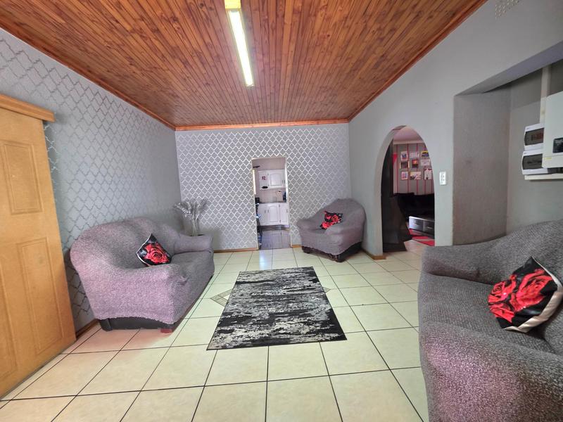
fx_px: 211
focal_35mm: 13
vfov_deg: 89.9
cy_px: 211
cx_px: 282
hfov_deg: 106.2
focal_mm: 2.2
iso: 320
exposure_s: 1/50.3
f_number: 1.9
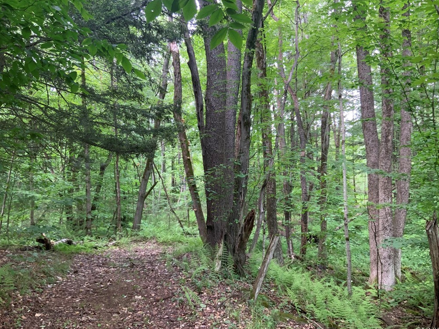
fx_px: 380
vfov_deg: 46.8
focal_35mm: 30
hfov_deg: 60.0
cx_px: 218
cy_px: 168
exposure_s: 1/99
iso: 64
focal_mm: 3
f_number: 1.8
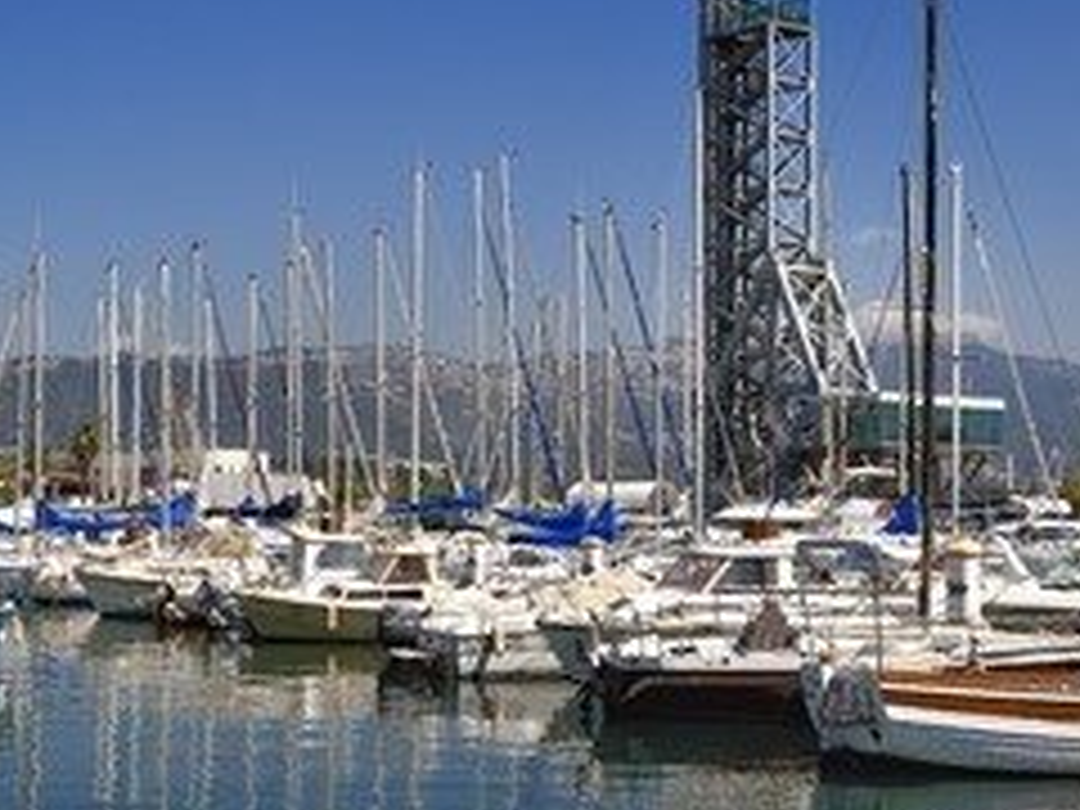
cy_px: 468
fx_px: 2309
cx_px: 252
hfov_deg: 26.0
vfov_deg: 19.9
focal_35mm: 74
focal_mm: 44
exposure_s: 1/250
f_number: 14
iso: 200
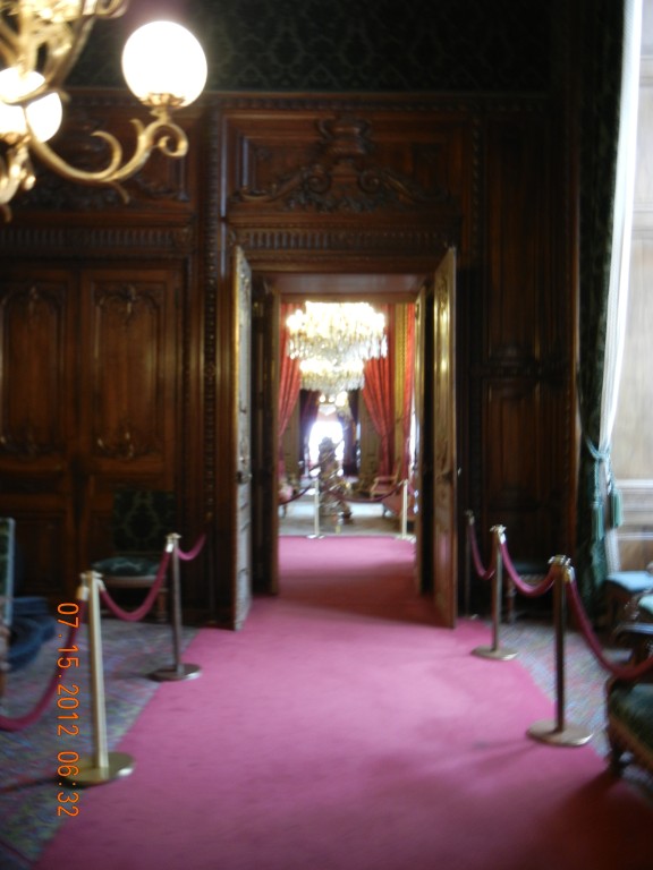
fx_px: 755
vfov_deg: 60.0
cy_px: 435
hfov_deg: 46.8
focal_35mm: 30
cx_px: 326
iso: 200
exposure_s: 1/3.7
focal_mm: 5.4
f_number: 3.5
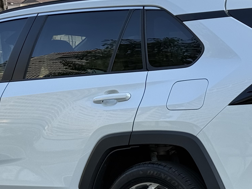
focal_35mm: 130
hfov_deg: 15.2
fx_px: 946
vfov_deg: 11.4
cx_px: 112
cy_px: 104
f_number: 1.78
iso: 100
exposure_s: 1/802
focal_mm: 6.76
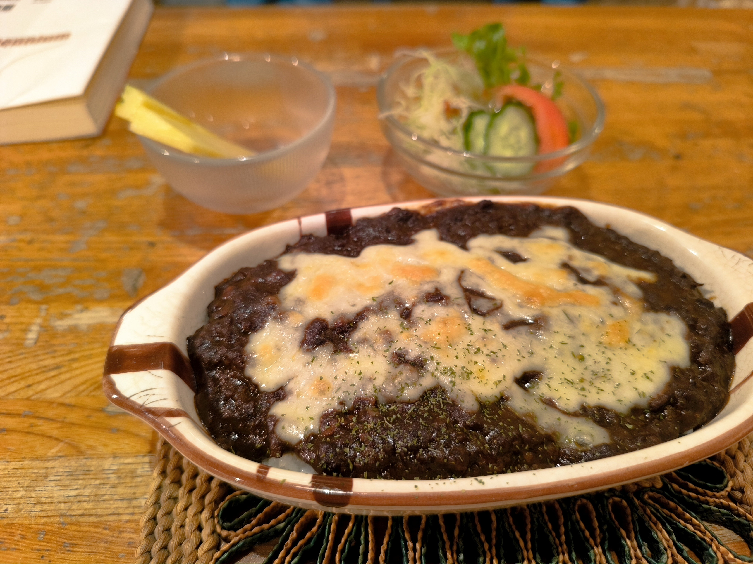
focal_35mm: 23
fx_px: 500
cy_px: 282
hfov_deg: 73.9
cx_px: 376
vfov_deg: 58.9
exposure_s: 1/25
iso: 1000
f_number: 1.65
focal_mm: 6.14
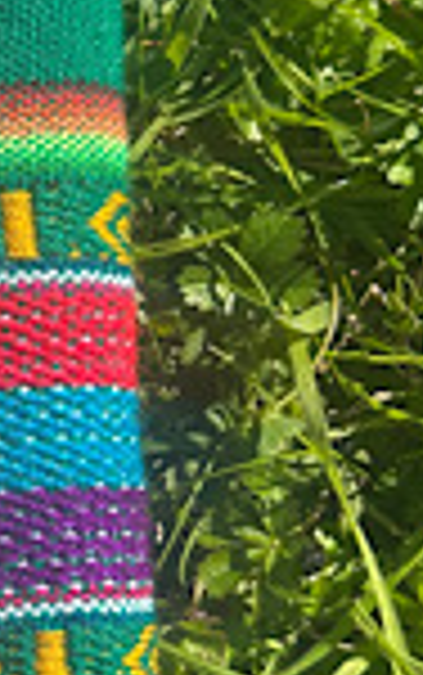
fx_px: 1878
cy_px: 439
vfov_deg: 20.3
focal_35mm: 102
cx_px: -270
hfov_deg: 12.1
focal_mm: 5.7
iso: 50
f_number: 1.5
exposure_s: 1/2841
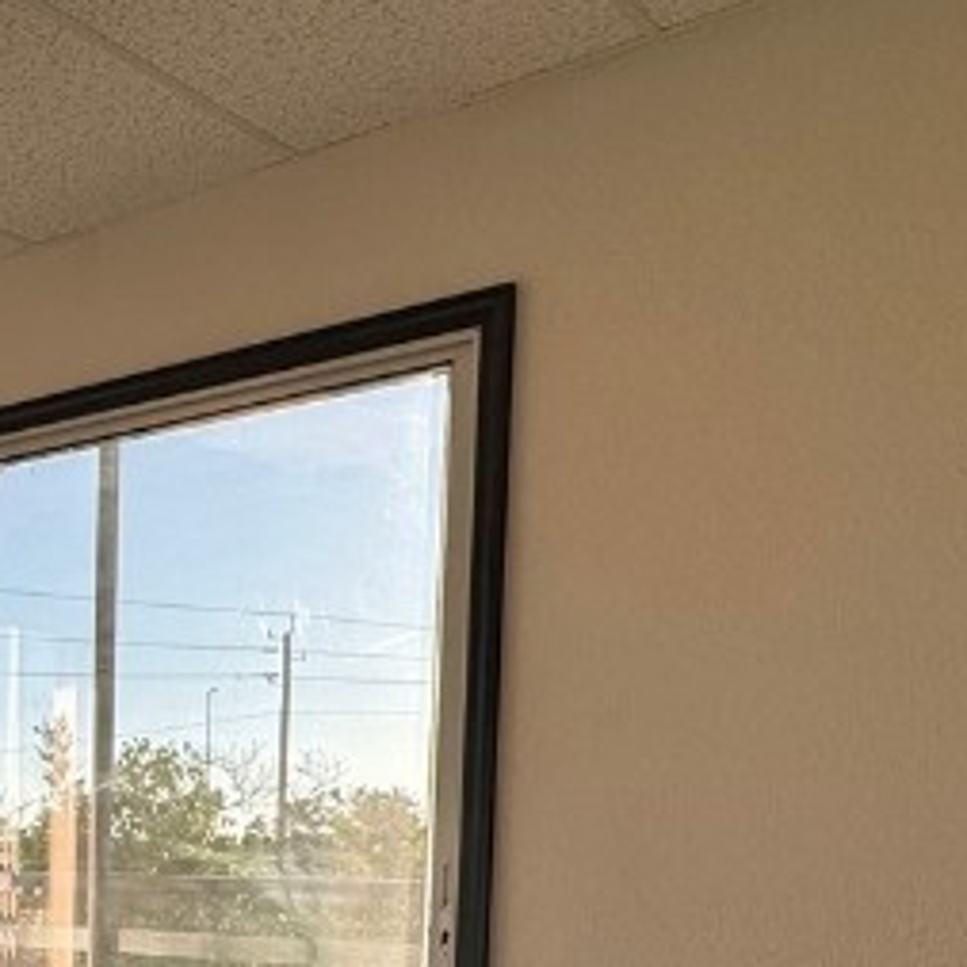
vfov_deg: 31.5
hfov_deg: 29.0
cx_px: -222
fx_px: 1580
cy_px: 967
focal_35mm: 50
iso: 40
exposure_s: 1/636
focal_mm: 2.22
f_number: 2.2
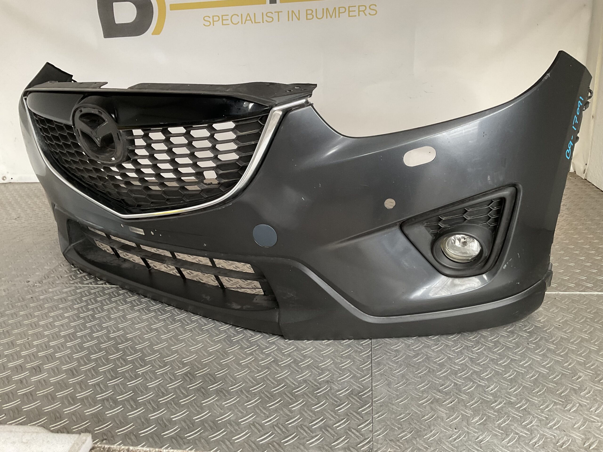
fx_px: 505
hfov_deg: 61.7
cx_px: 302
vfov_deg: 48.2
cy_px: 226
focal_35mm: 29
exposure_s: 1/50
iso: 50
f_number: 1.8
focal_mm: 3
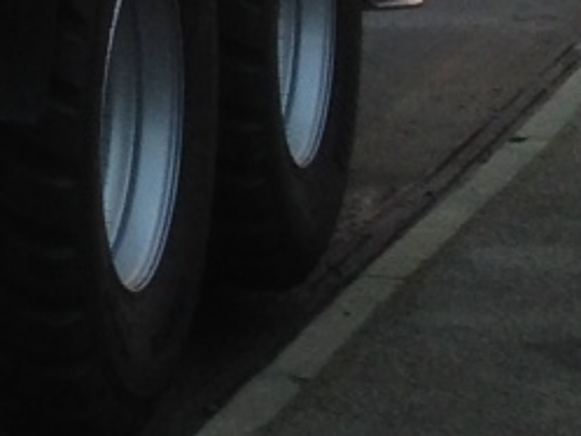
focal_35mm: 216
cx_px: -980
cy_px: -462
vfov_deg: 6.7
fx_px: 3627
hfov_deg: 8.2
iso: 50
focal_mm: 4.12
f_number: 2.4
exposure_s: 1/40
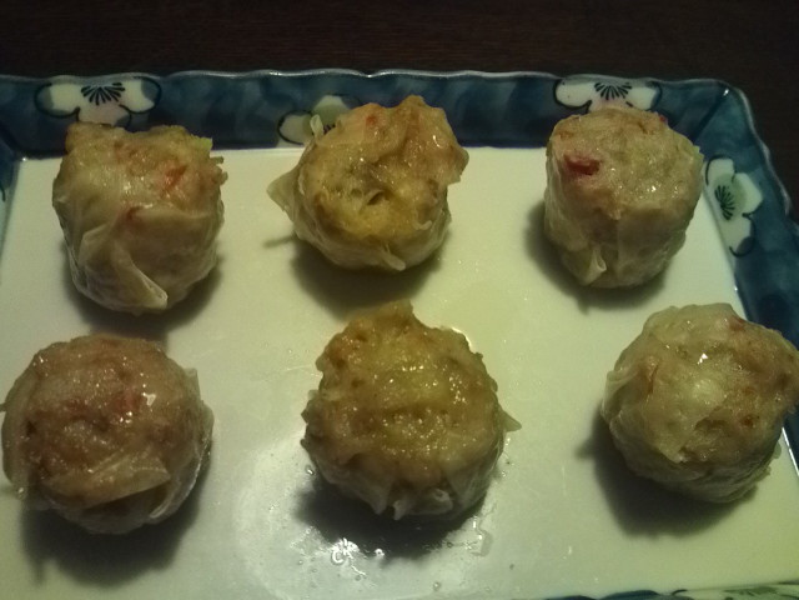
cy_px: 300
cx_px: 400
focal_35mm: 32
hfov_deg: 56.8
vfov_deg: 44.2
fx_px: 739
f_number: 2.8
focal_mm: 3.3
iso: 138
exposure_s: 1/20
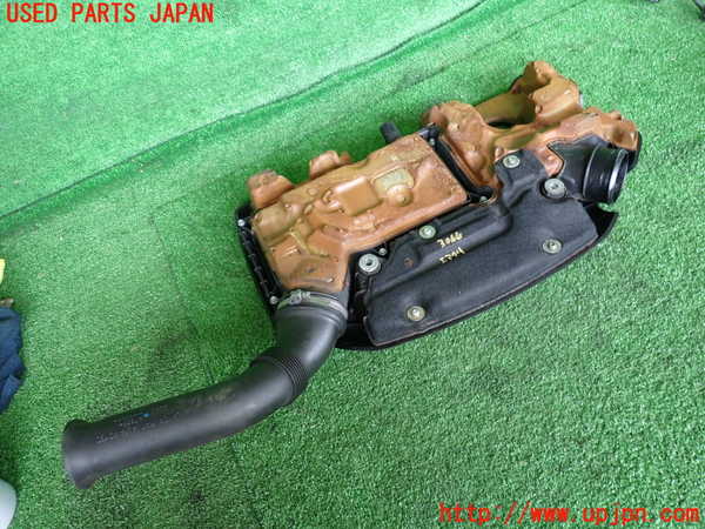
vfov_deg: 54.9
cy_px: 264
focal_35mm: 25
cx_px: 352
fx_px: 509
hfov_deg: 69.4
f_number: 2
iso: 200
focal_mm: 4.5
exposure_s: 1/40
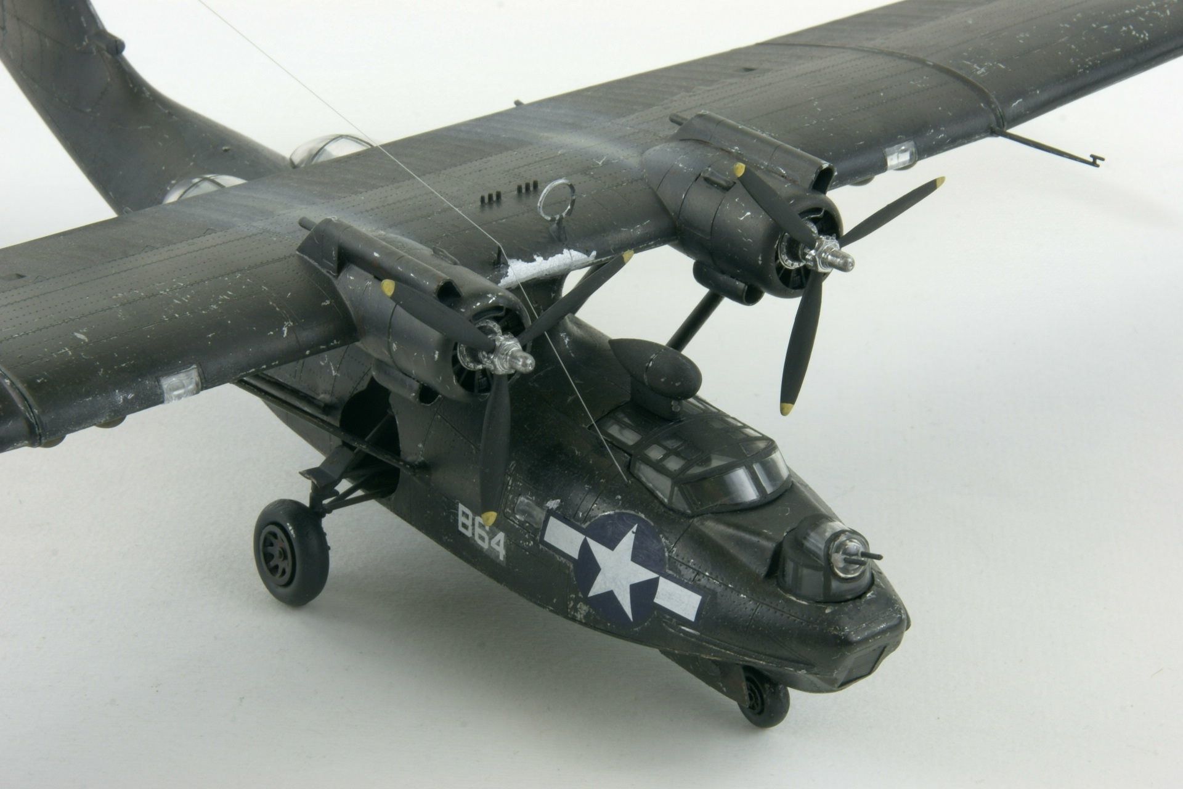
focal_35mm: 90
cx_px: 592
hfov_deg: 22.6
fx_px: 2957
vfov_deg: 15.2
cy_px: 394
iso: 80
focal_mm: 60
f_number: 29
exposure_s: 1.6
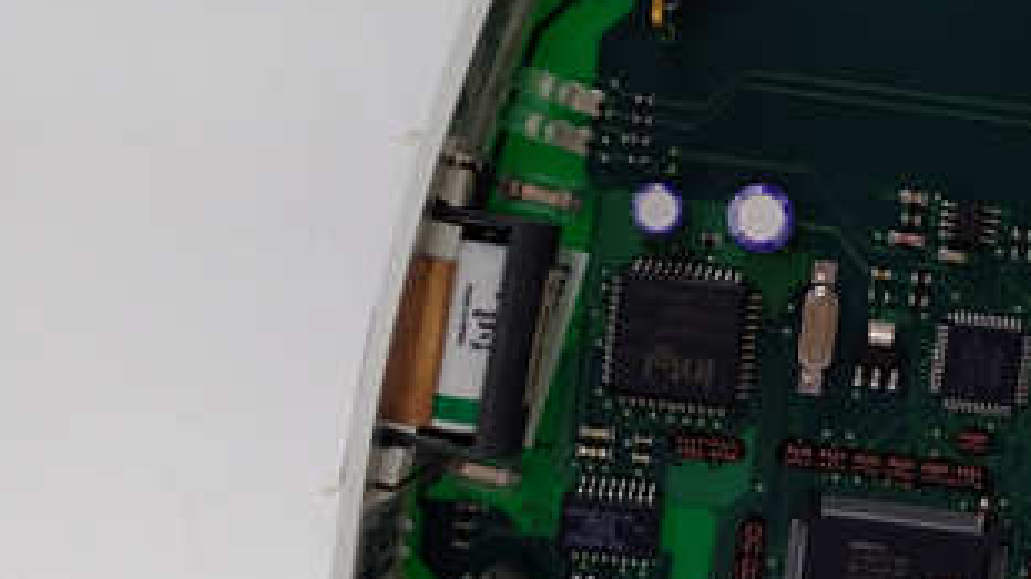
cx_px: 881
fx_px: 1557
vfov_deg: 21.0
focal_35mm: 57
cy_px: 336
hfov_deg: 35.0
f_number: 2
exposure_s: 1/33
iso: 224
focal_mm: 3.79
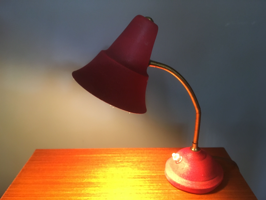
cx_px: 133
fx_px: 223
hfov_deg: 61.7
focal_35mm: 29
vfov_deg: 48.2
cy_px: 100
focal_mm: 4.15
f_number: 2.2
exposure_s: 1/17
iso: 200
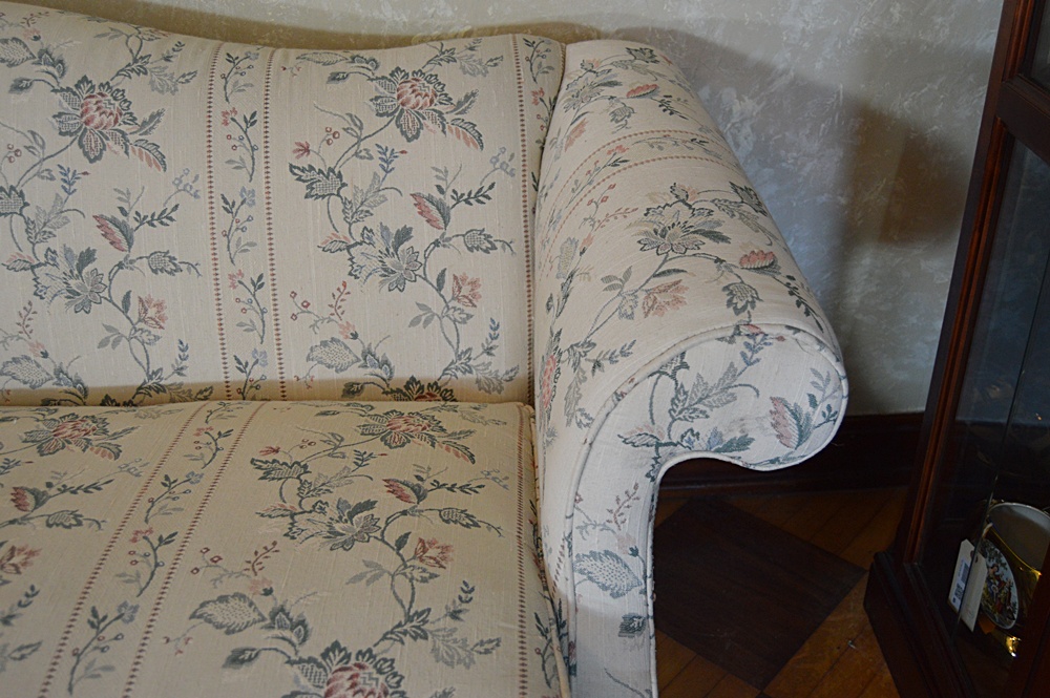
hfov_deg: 57.3
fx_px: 962
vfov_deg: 39.9
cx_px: 525
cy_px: 349
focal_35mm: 33
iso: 800
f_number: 3.5
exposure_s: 1/60
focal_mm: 22
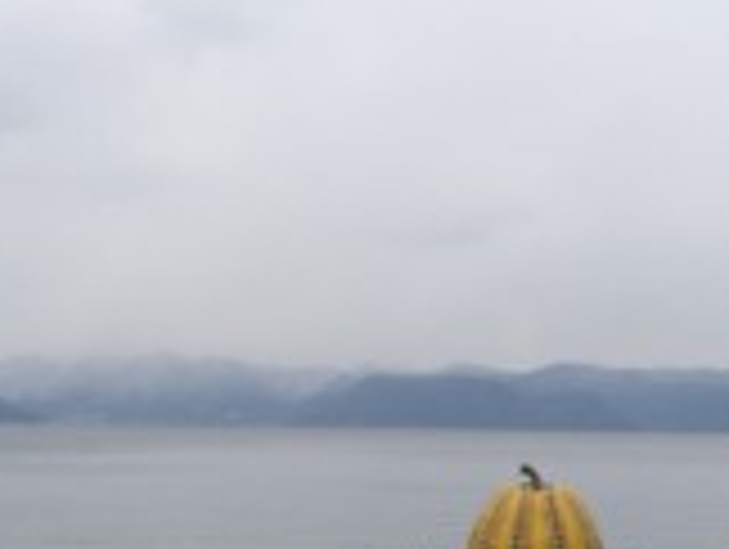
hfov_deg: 20.2
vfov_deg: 15.3
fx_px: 2046
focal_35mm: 97
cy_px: 288
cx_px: 369
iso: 50
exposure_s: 1/746
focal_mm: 4.28
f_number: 2.4
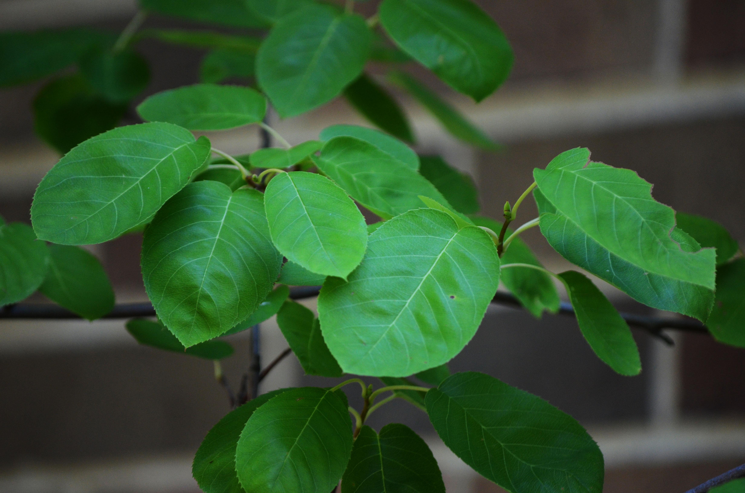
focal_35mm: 300
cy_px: 246
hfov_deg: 6.9
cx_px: 372
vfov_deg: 4.6
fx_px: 6195
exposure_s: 1/250
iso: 800
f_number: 5.6
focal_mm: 200
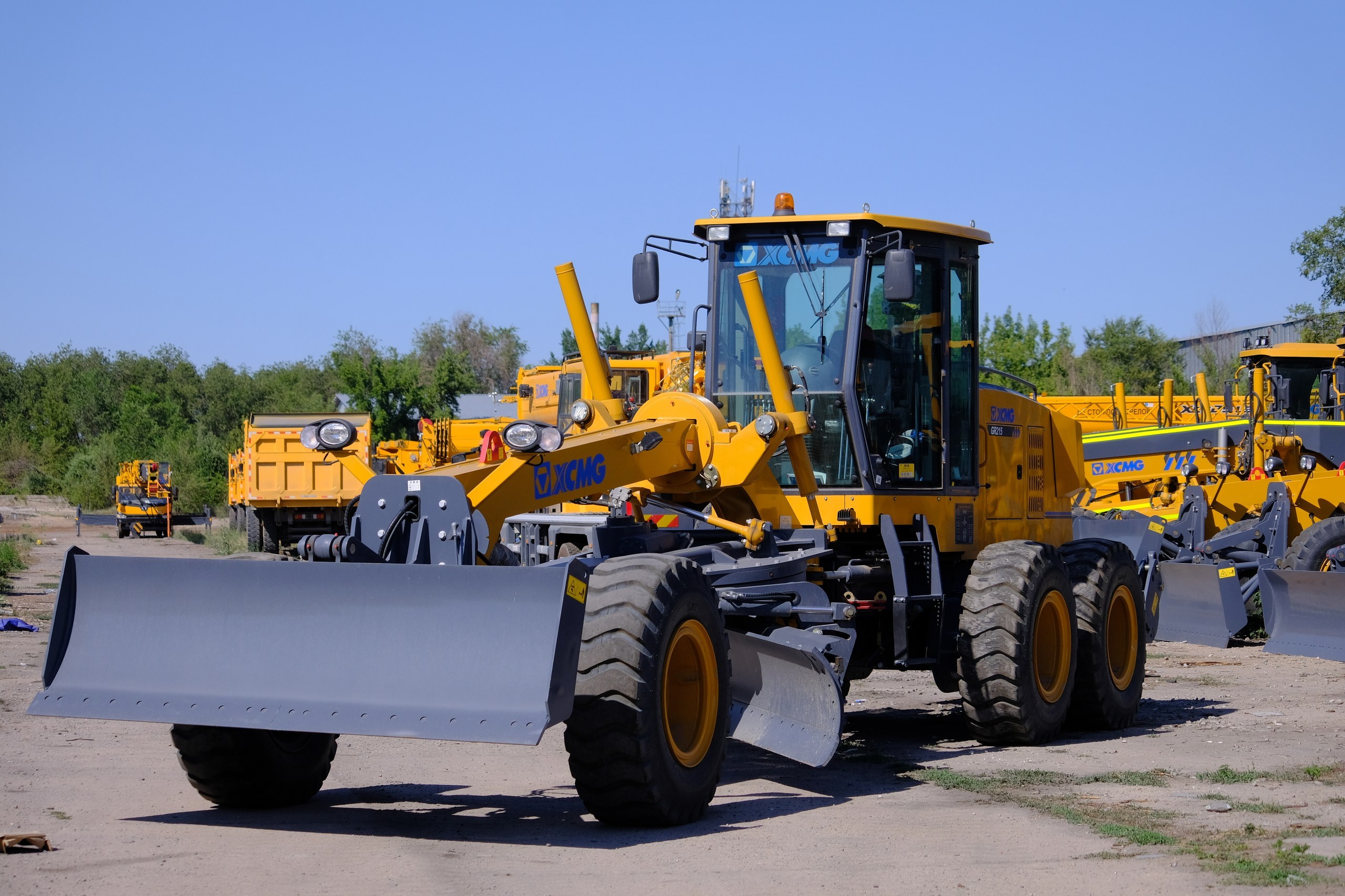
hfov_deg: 24.5
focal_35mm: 83
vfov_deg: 16.5
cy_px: 448
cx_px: 672
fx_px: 3101
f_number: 5
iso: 400
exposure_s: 1/2500
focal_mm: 55
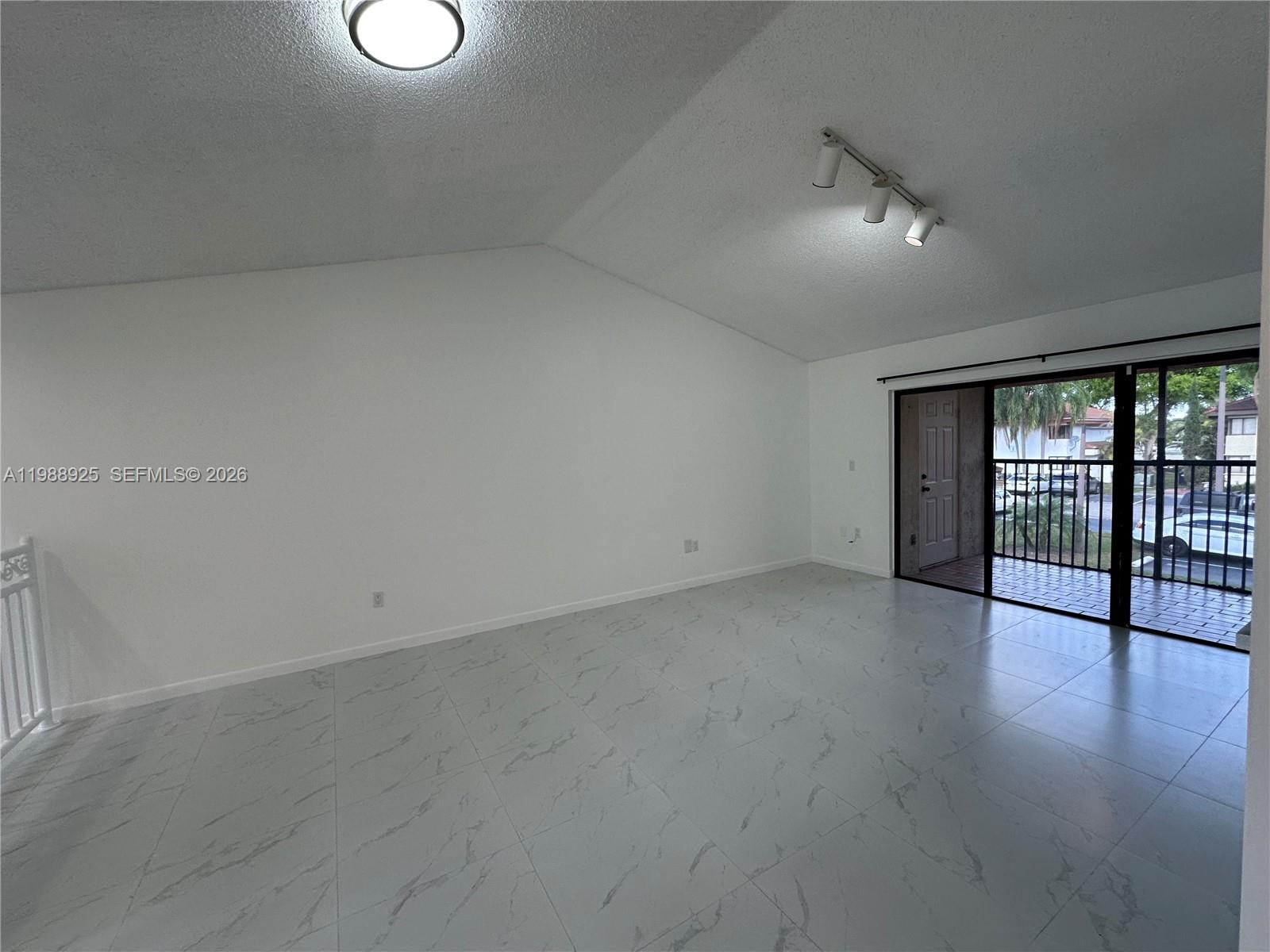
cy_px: 476
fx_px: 514
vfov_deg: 85.7
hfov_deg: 102.1
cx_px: 635
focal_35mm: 14
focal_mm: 2.22
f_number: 2.2
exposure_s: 1/120
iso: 80
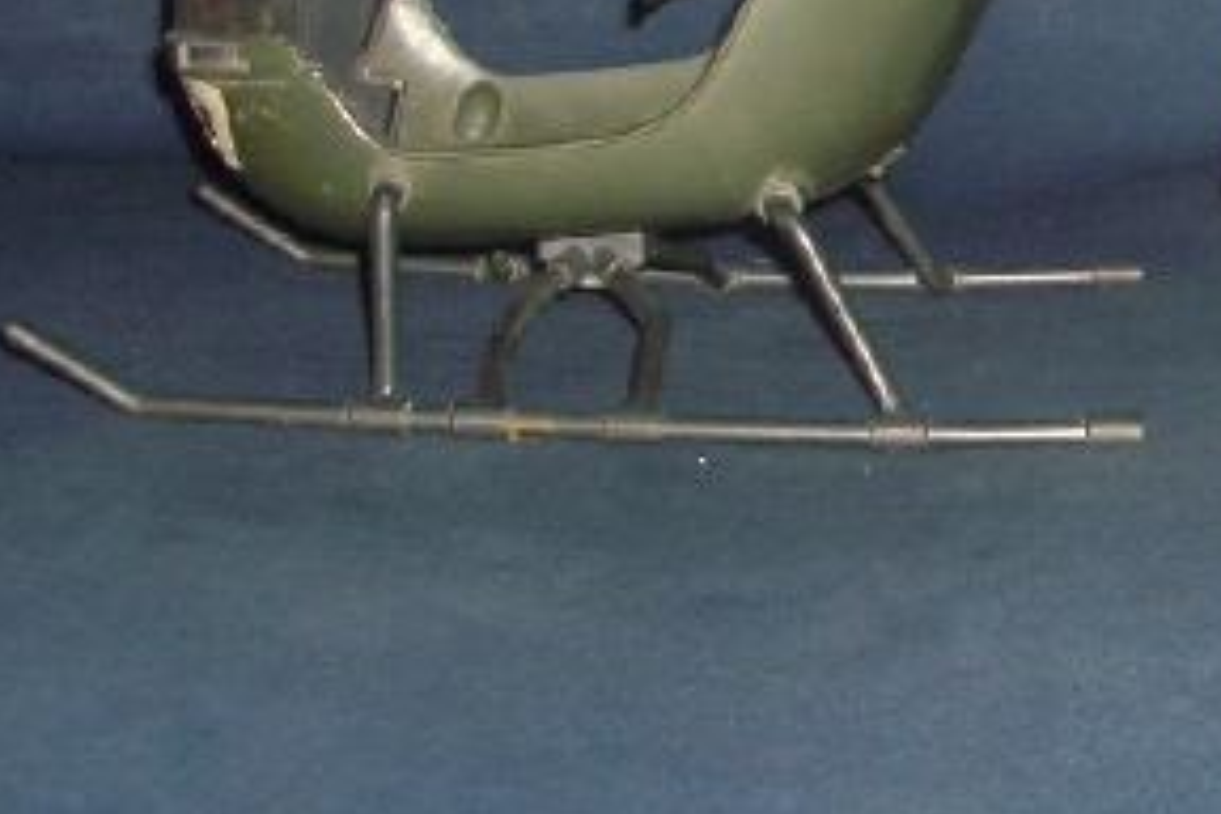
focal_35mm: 101
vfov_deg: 13.0
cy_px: -309
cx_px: 1272
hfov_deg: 19.5
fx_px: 3425
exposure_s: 1/60
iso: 100
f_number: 2.6
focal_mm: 5.8
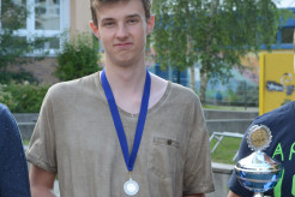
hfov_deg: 12.2
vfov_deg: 8.2
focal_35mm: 168
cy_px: 169
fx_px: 1377
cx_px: 175
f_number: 7.1
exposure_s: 1/200
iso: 200
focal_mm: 46
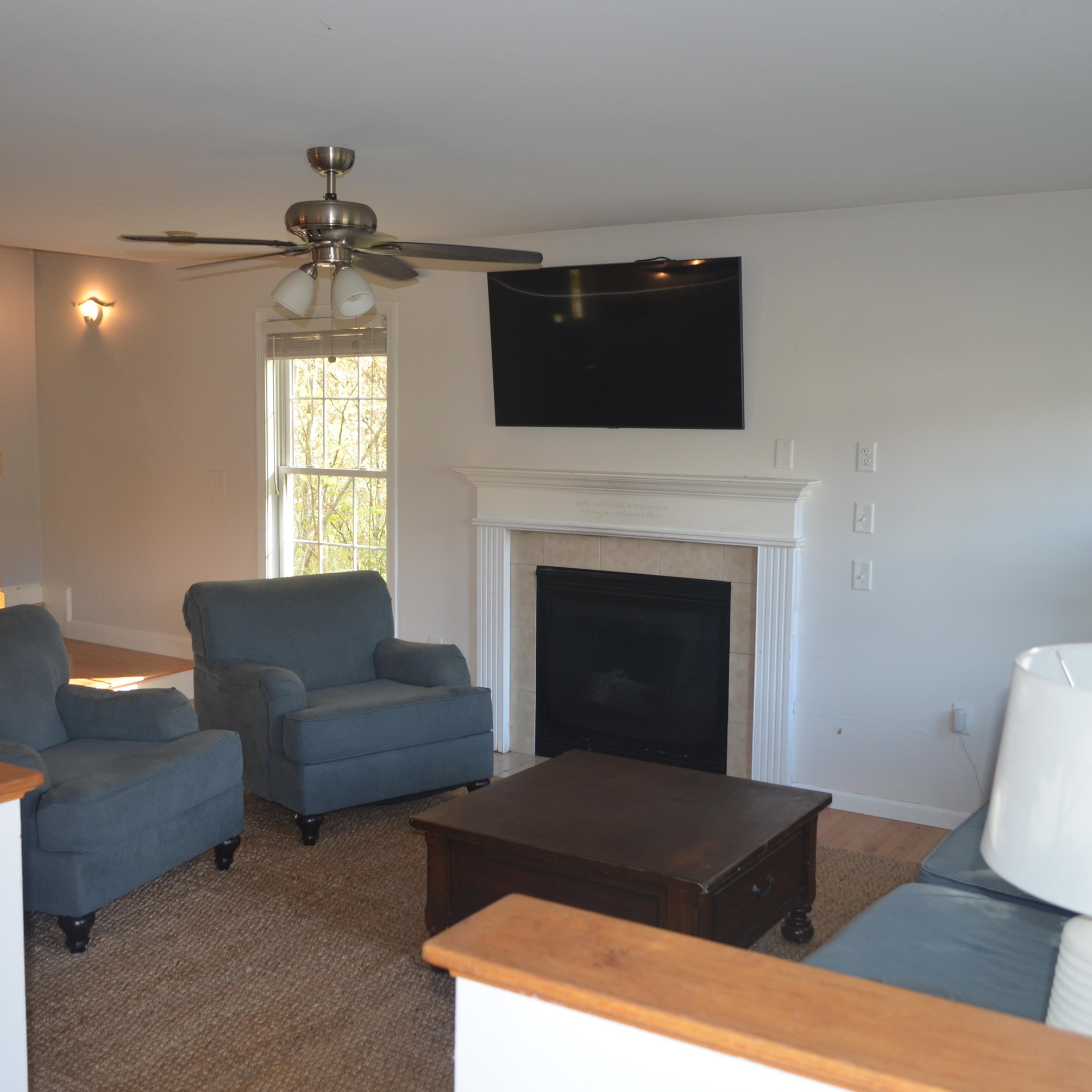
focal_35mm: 35
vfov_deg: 47.2
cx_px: 532
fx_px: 1249
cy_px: 543
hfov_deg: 47.2
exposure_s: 1/60
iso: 400
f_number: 3.5
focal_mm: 18
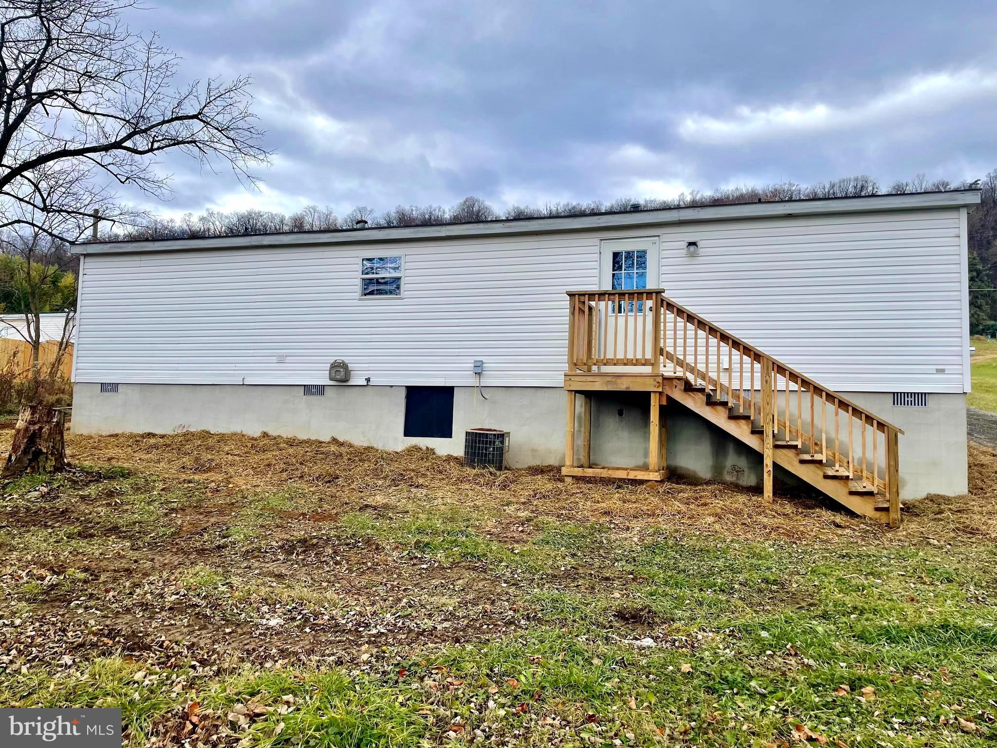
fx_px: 749
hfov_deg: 67.3
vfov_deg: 53.1
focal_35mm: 26
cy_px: 374
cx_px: 498
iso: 32
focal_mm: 4.2
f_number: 1.6
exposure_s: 1/1195
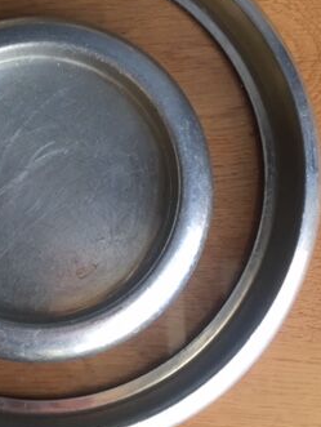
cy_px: 156
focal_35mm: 56
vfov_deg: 34.1
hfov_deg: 25.4
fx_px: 691
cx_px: 35
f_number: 2.2
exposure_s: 1/33
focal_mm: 4.15
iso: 50
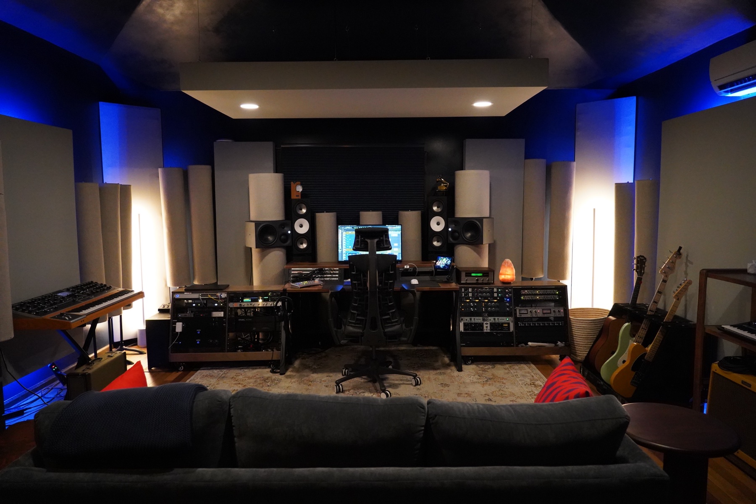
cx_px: 378
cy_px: 252
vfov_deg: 53.1
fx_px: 504
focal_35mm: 24
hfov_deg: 73.7
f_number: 4
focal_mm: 24
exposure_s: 1/125
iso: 12800
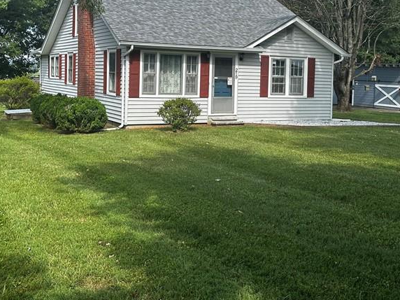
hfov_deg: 43.9
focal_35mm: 43
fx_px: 497
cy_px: 87
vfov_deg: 33.1
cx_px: 199
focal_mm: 6.86
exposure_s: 1/2028
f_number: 1.78
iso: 80
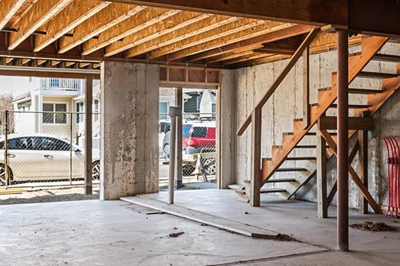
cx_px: 187
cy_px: 133
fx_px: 522
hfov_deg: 41.9
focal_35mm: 47
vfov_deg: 28.6
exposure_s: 1/30
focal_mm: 14
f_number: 6.3
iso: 320
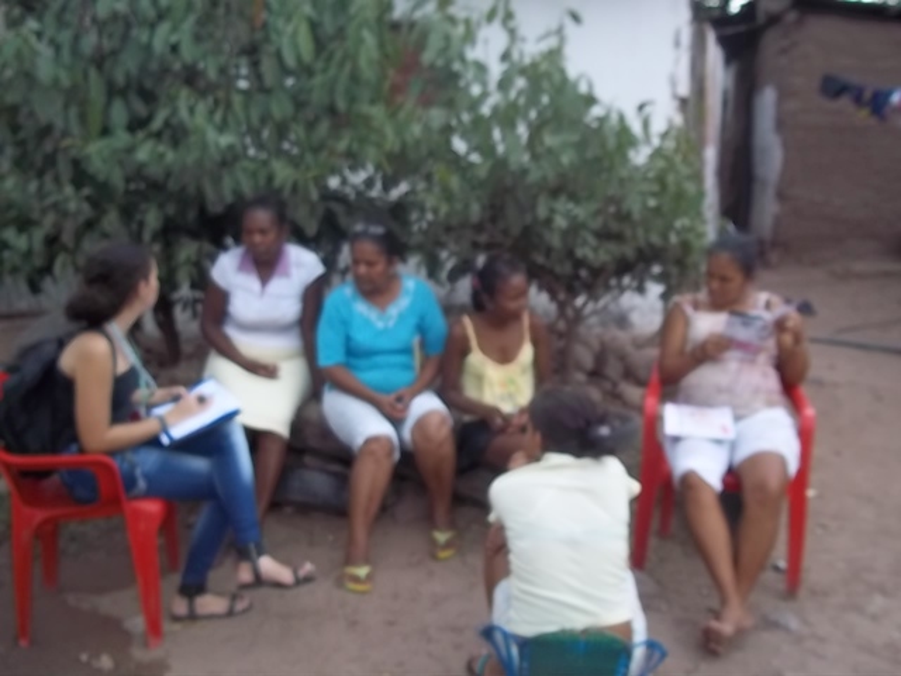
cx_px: 450
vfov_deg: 39.7
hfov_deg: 51.4
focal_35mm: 36
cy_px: 338
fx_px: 937
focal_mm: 6.5
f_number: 3.1
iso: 80
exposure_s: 1/250
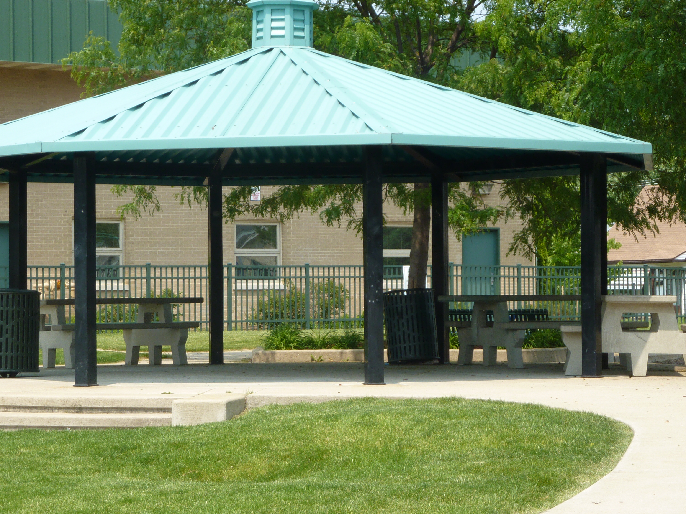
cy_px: 238
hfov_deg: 15.6
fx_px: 2497
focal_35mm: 126
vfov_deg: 11.8
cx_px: 277
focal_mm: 17
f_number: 4.3
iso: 80
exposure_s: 1/320
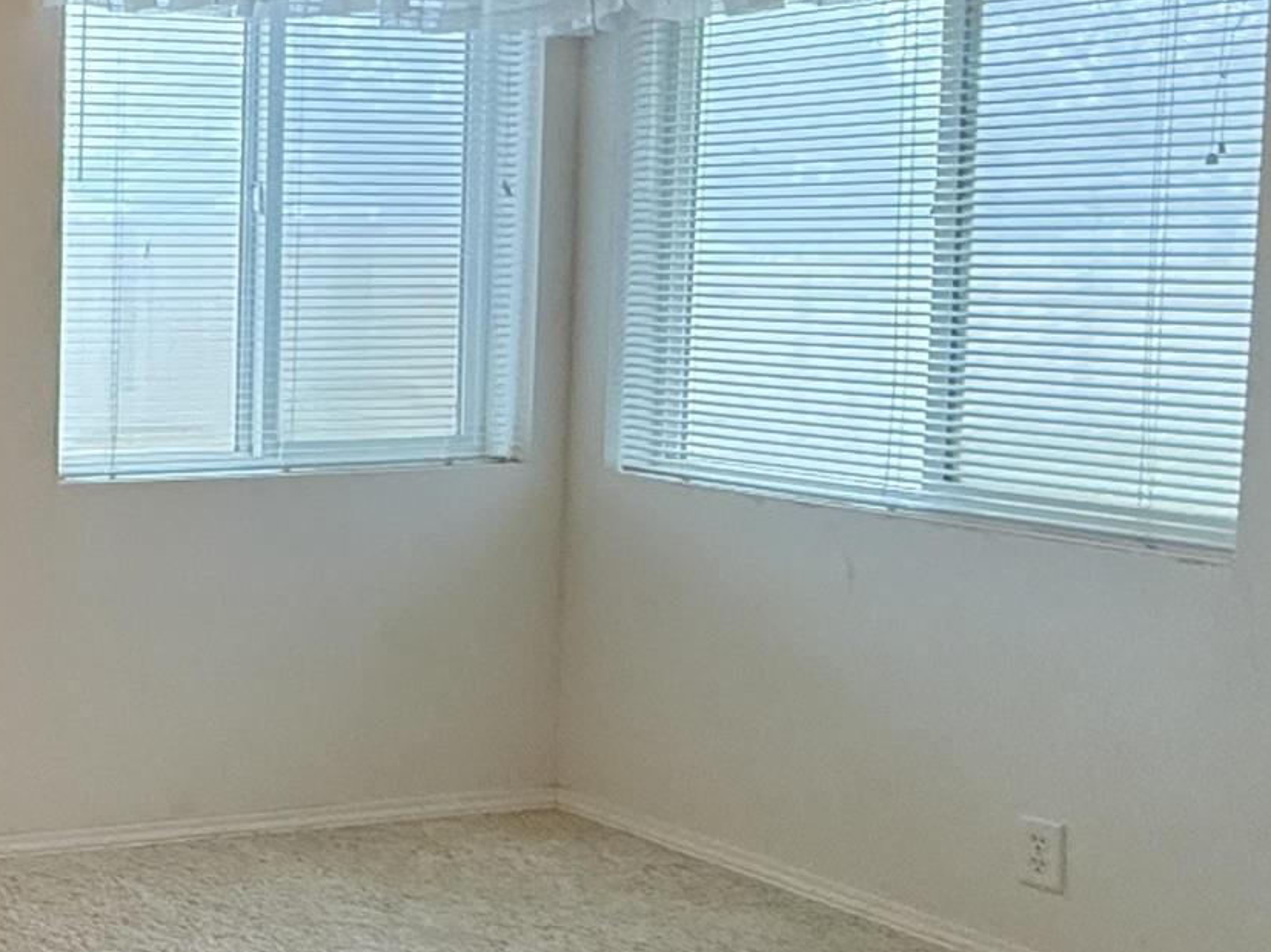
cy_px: 336
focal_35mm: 52
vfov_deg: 27.9
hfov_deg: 28.6
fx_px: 1909
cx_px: -461
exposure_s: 1/120
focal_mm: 2.22
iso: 640
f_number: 2.2
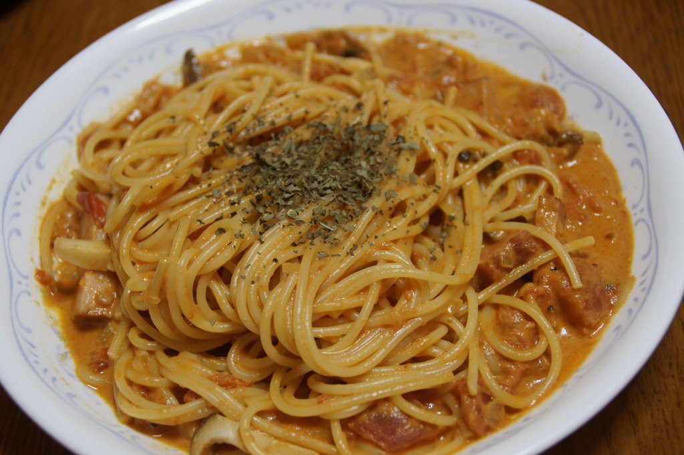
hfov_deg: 29.9
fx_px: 1281
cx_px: 342
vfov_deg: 20.1
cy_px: 228
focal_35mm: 68
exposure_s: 1/80
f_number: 4.5
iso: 1000
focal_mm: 45
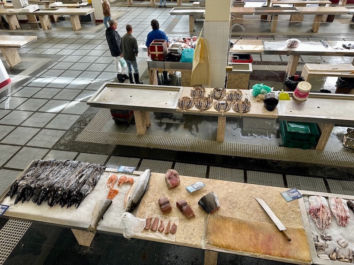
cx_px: 177
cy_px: 132
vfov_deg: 56.8
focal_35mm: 24
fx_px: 245
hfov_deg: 71.6
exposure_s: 1/129
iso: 64
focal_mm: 6.86
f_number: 1.78
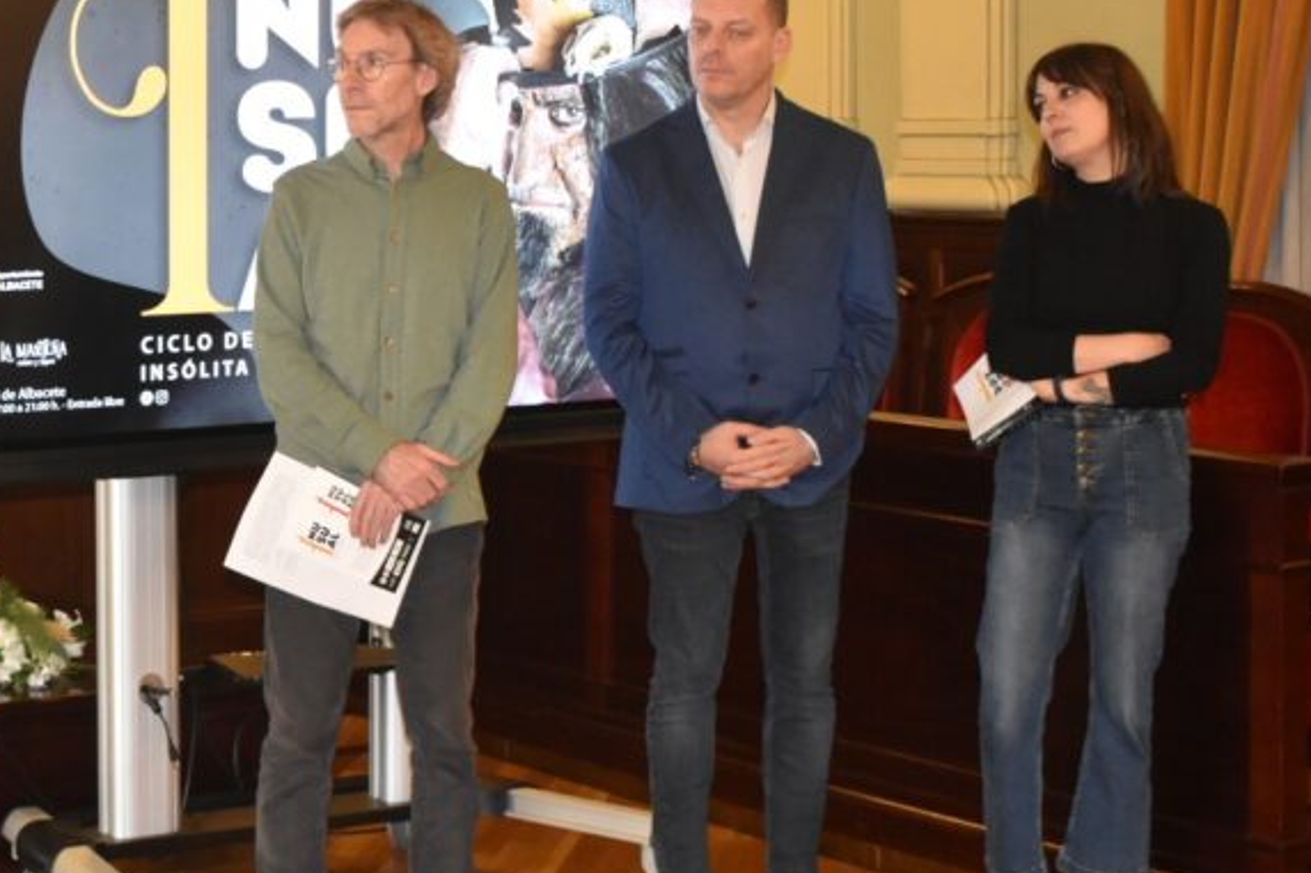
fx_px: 3131
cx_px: 151
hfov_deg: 23.1
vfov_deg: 15.8
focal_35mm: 86
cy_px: 294
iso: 2200
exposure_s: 1/60
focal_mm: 32
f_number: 5.6
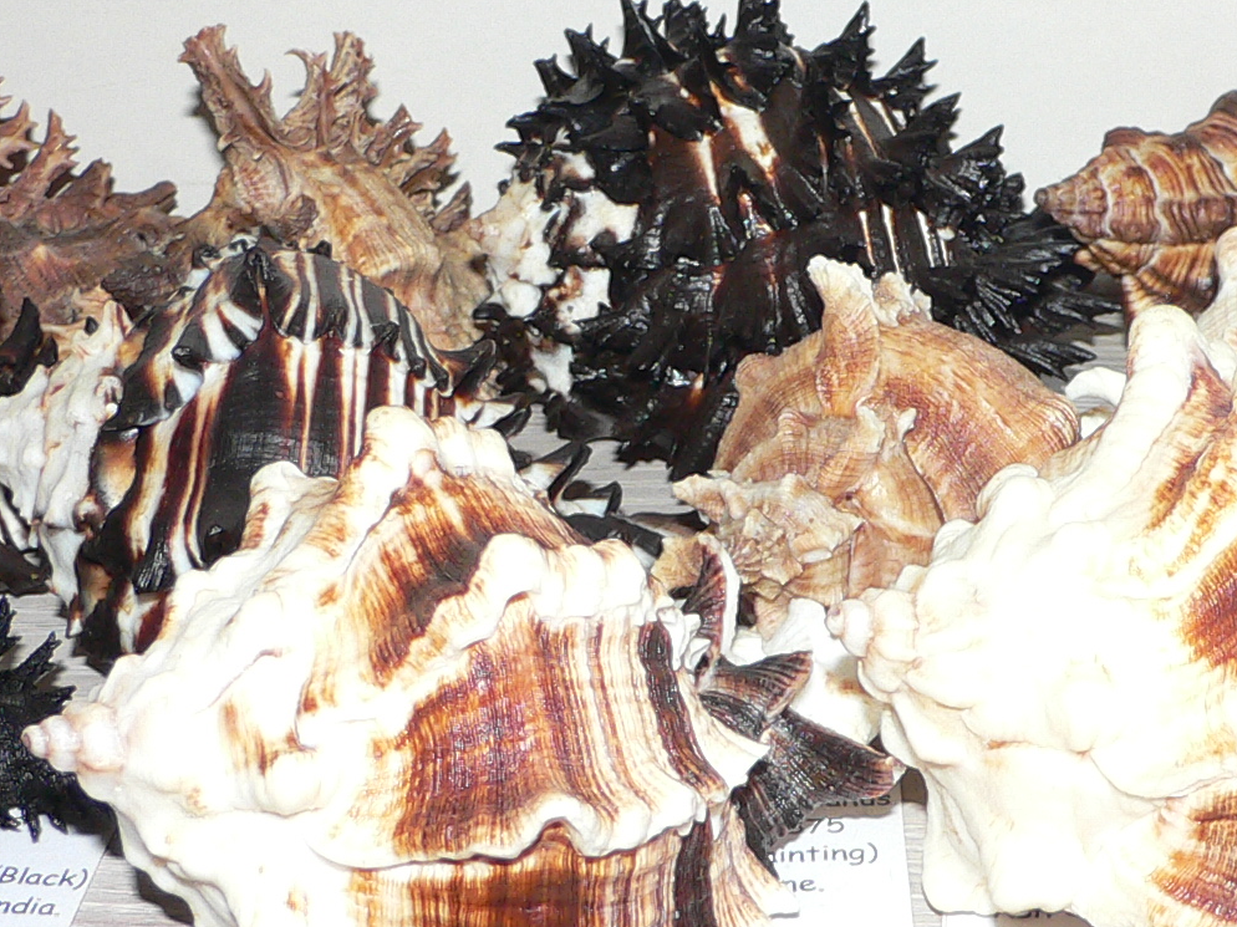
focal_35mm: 71
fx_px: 2537
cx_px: 962
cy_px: 500
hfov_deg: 27.0
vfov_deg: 20.7
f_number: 2.8
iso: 100
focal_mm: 4.6
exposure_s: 1/60
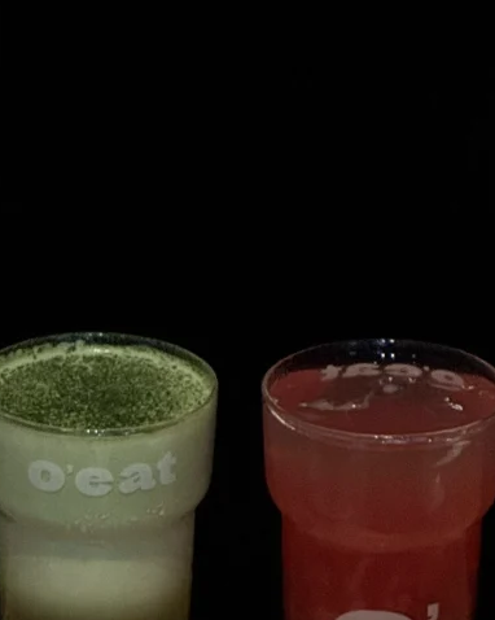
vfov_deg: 5.5
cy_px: 794
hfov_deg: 4.4
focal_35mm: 353
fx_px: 6468
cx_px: 203
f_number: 2.8
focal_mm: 15.66
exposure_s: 1/100
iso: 100
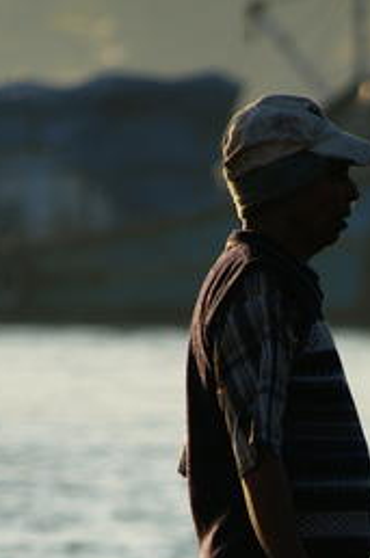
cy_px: 653
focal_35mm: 1118
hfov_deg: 1.2
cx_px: 376
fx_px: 17304
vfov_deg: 1.8
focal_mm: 300
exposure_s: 1/640
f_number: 5.6
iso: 100
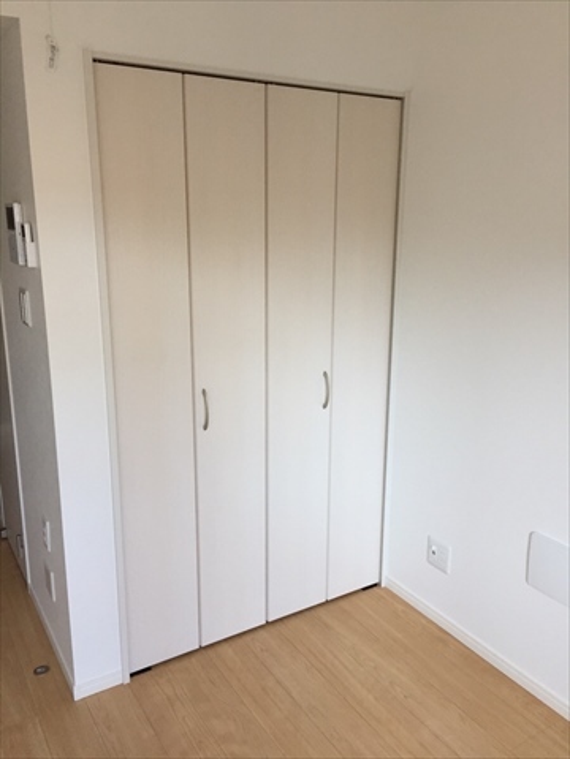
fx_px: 637
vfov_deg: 61.7
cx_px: 285
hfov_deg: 48.2
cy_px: 380
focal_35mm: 29
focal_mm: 4.15
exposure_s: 1/30
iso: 50
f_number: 2.2
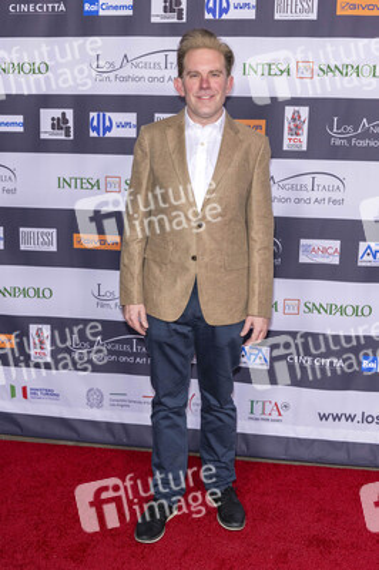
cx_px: 190
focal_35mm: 36
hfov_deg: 36.8
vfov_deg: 53.2
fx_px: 569
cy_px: 285
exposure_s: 1/200
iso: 800
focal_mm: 36
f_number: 5.6
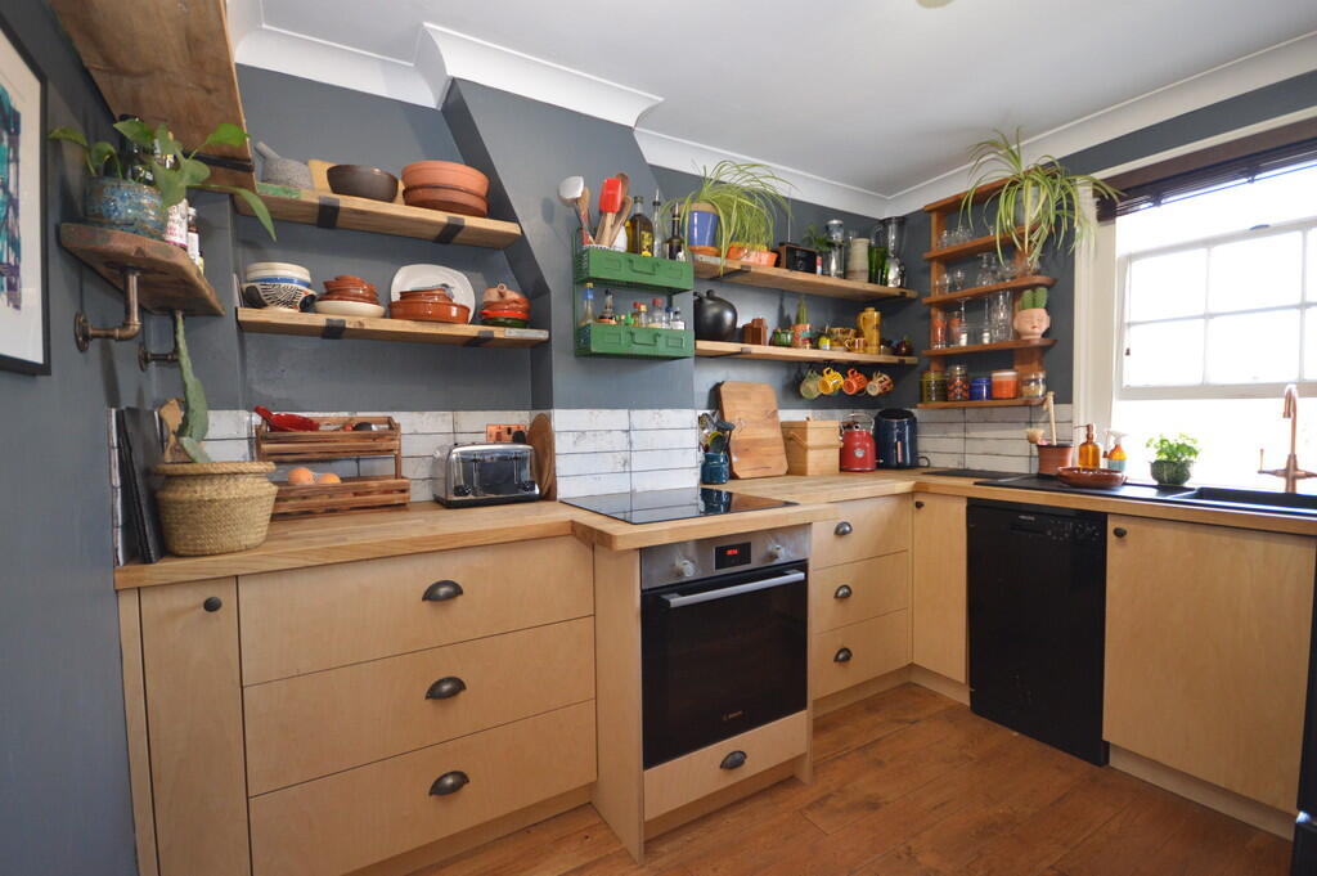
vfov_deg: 77.2
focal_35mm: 15
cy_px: 438
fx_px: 548
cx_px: 658
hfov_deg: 100.4
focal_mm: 10
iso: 900
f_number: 4
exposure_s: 1/60
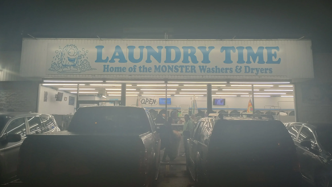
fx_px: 273
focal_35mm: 31
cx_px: 166
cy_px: 71
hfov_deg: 62.6
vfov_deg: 37.6
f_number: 1.8
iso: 399
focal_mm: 4.27
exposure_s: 1/40
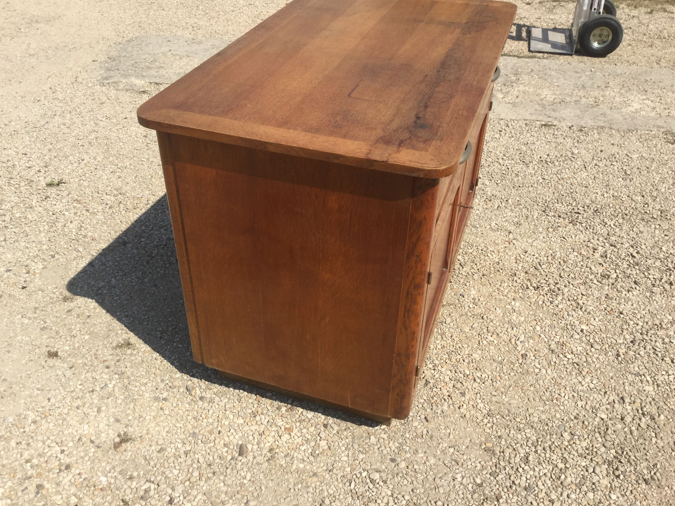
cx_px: 327
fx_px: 624
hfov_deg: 56.8
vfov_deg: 44.2
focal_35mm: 32
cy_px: 249
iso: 25
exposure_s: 1/1404
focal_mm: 3.3
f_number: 2.4
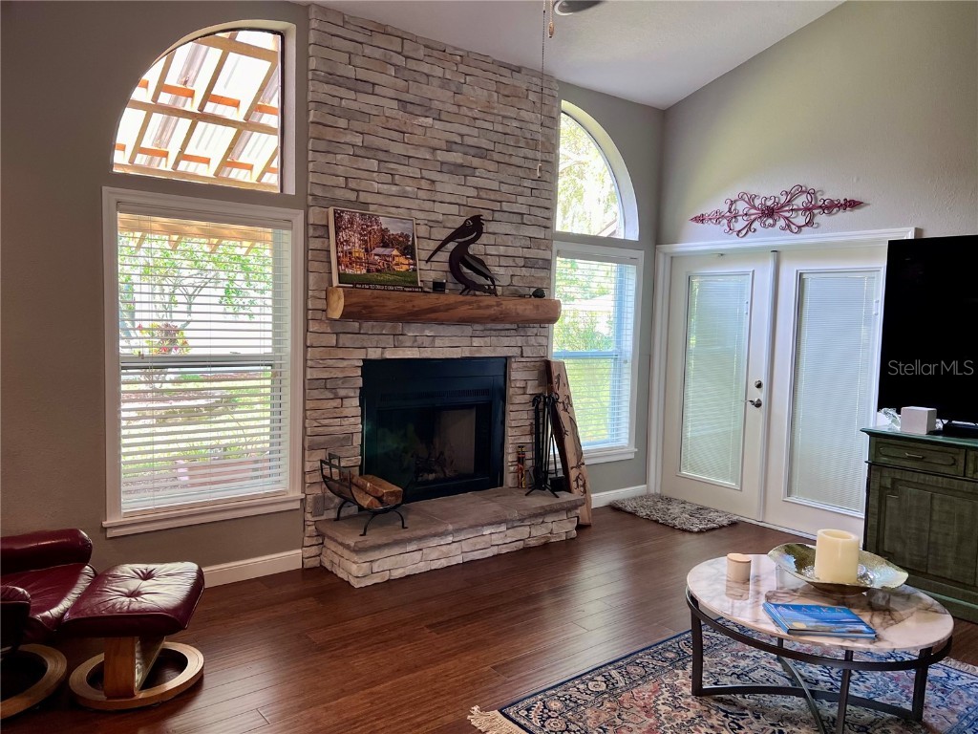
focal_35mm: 26
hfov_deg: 67.3
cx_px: 489
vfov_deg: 53.1
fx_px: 735
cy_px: 367
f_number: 1.5
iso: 100
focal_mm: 5.7
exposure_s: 1/120
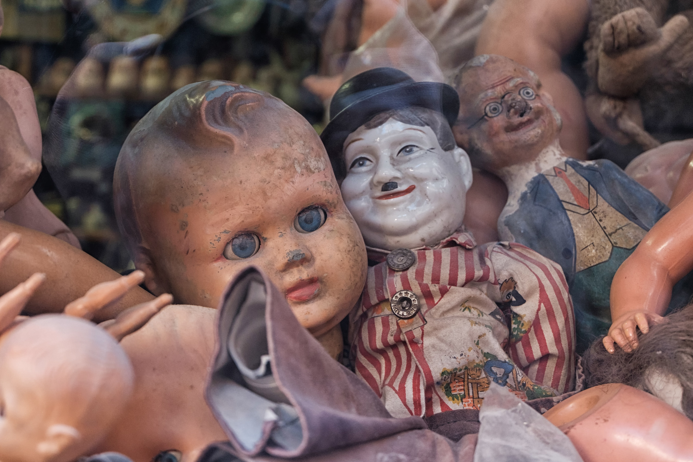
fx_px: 1078
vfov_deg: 24.2
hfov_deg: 35.6
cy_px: 231
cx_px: 346
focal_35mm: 56
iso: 1600
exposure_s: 1/60
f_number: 5.3
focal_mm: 37.1
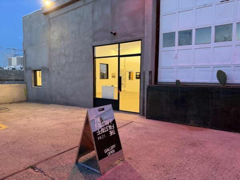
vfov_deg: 56.8
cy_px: 90
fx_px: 166
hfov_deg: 71.6
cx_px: 120
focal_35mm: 24
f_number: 1.78
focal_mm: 6.76
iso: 640
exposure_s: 1/59
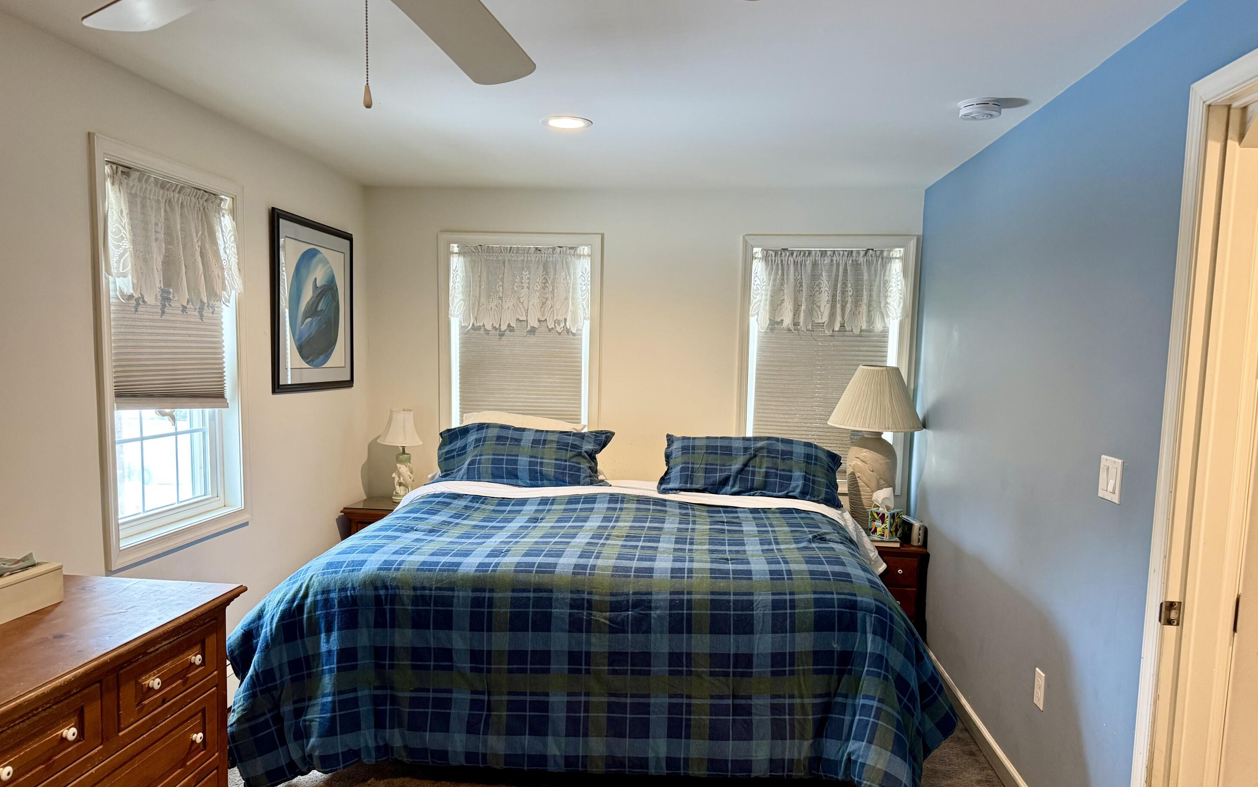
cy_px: 445
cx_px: 641
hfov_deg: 70.4
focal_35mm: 26
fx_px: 891
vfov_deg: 47.5
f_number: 1.78
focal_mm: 6.76
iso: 250
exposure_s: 1/60
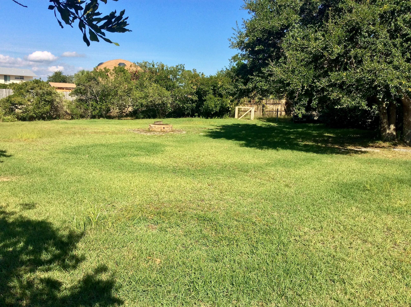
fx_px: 379
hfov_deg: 56.9
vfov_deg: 44.1
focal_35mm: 32
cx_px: 206
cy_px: 154
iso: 32
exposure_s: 1/1362
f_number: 2.4
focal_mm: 3.3
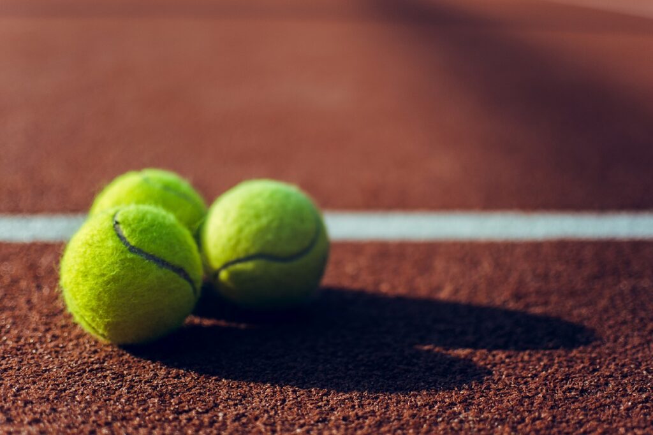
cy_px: 218
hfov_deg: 37.8
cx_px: 326
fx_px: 952
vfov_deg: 25.8
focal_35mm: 52
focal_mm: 35
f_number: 1.8
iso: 200
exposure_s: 1/6400
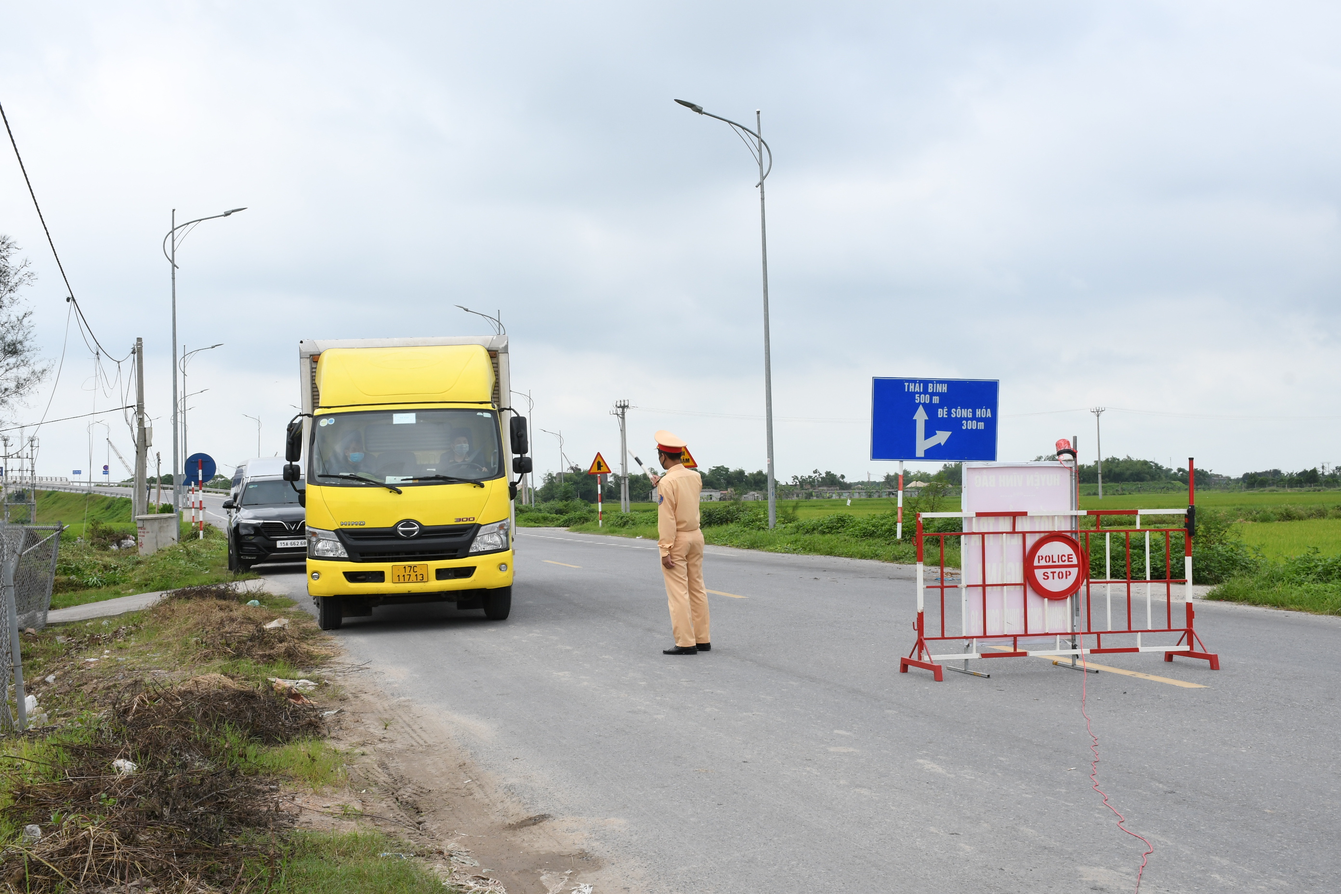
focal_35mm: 45
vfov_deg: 29.9
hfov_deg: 43.6
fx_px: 1676
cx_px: 670
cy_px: 447
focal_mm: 30
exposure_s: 1/200
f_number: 13
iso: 250
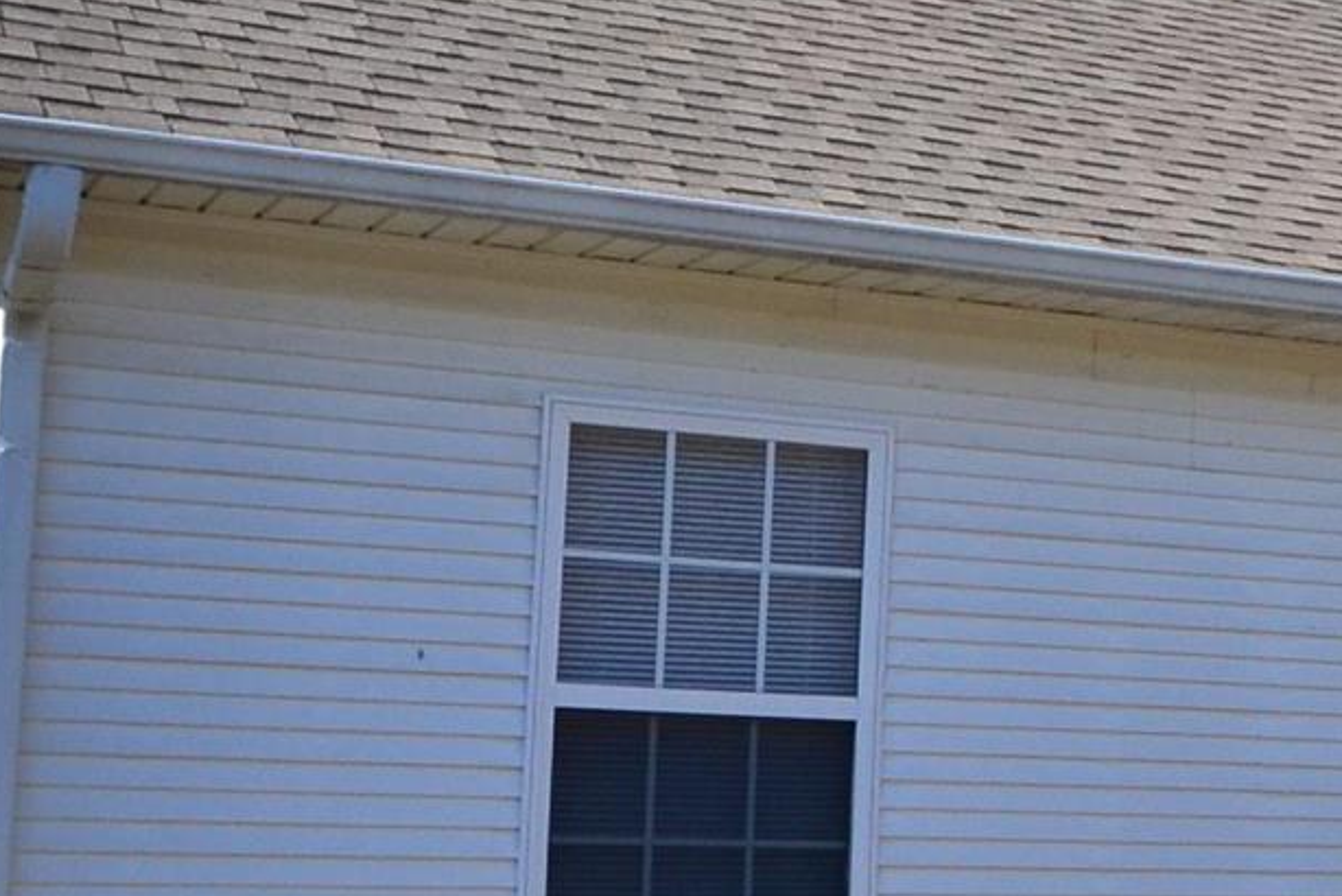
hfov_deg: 21.8
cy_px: 356
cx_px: 1805
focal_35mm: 82
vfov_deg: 16.6
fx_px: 3077
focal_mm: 11
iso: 400
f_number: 11
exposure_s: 1/400
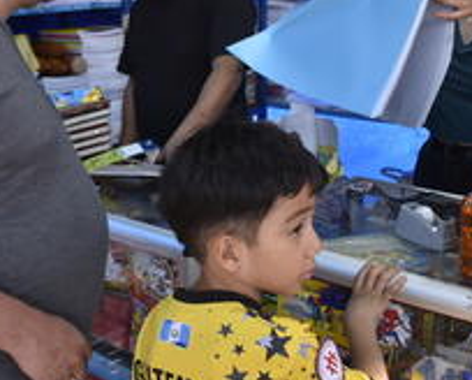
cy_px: 125
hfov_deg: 30.4
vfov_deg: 24.5
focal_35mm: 62
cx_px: 227
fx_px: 868
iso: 400
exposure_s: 1/100
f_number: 5
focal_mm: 18
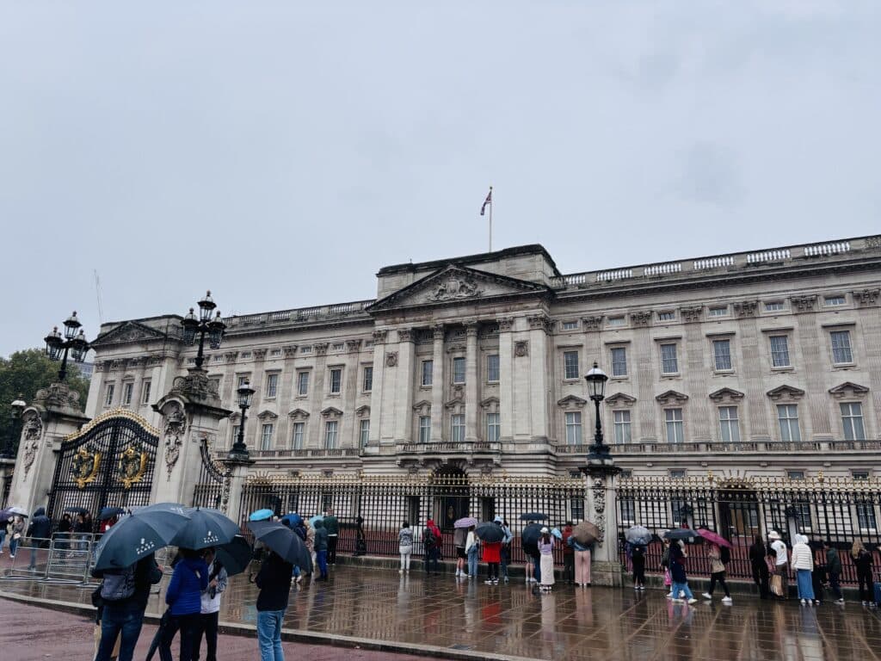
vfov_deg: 53.1
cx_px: 440
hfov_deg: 67.3
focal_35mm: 26
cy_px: 330
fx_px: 662
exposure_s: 1/1984
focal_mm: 5.96
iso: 50
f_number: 1.6
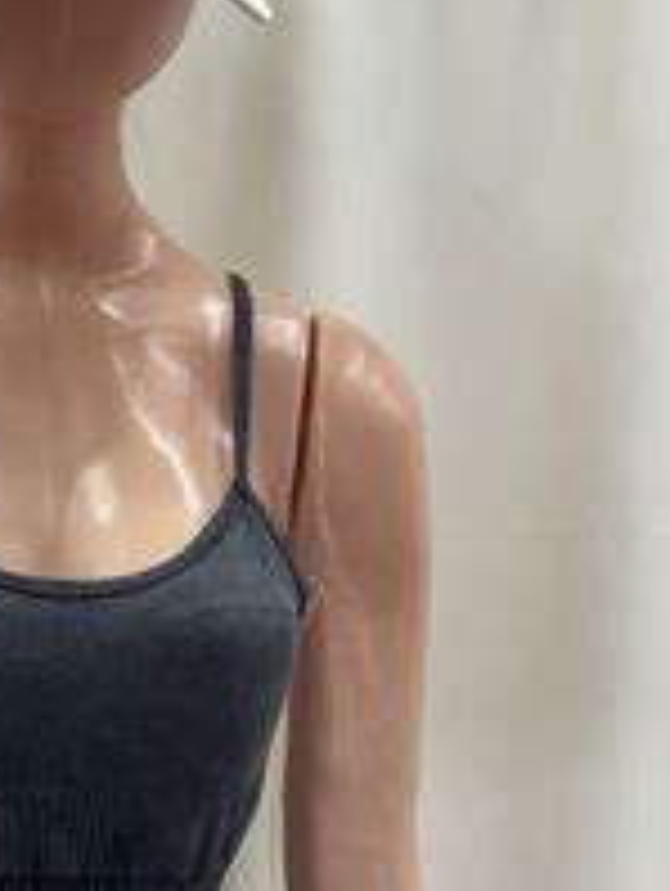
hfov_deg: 20.5
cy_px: 767
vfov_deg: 27.0
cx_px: 40
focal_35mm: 70
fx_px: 1803
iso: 100
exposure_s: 1/100
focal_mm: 5.96
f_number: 1.6
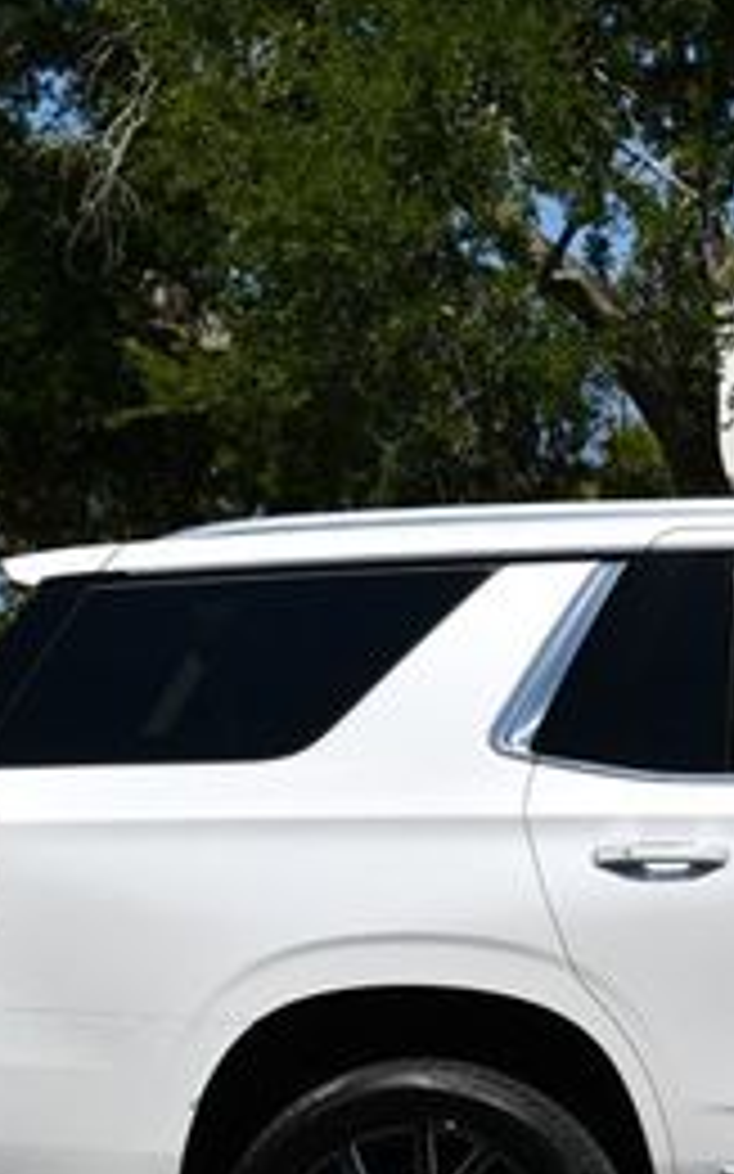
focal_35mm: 120
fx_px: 3843
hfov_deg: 10.5
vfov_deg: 17.4
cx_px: 1121
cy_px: 639
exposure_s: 1/400
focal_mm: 24
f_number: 10
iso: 100
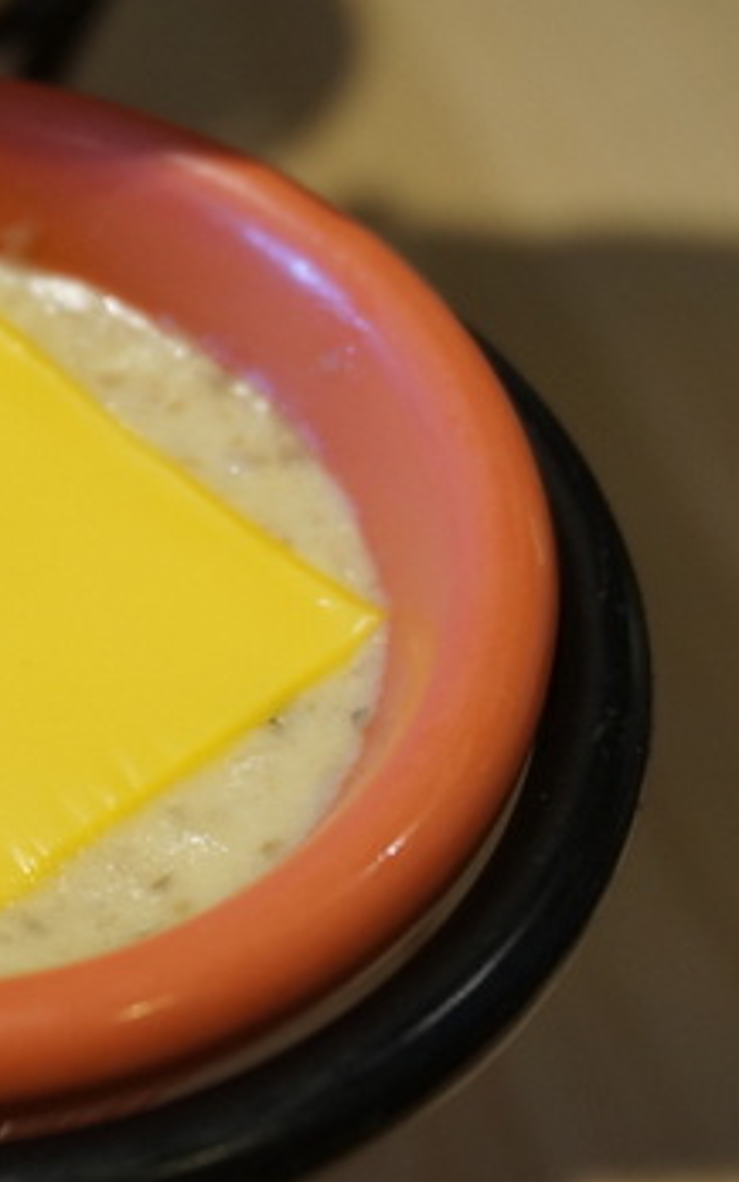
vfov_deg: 27.2
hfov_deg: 16.7
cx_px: -44
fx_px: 2446
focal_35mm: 76
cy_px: 581
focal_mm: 27
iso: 1000
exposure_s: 1/60
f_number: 4.5
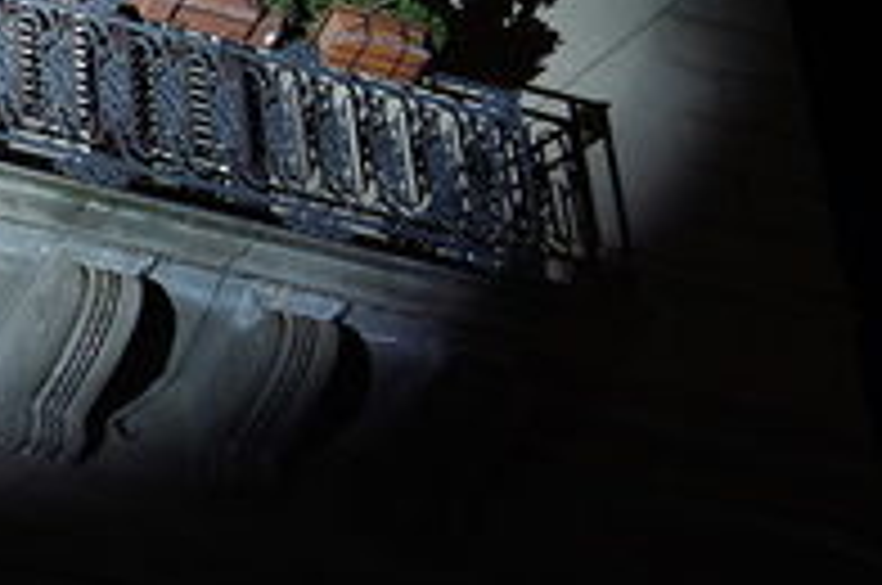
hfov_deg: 14.4
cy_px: 245
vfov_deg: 9.9
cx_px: -162
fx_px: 3375
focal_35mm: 138
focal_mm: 30
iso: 400
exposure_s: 1/50
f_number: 4.5
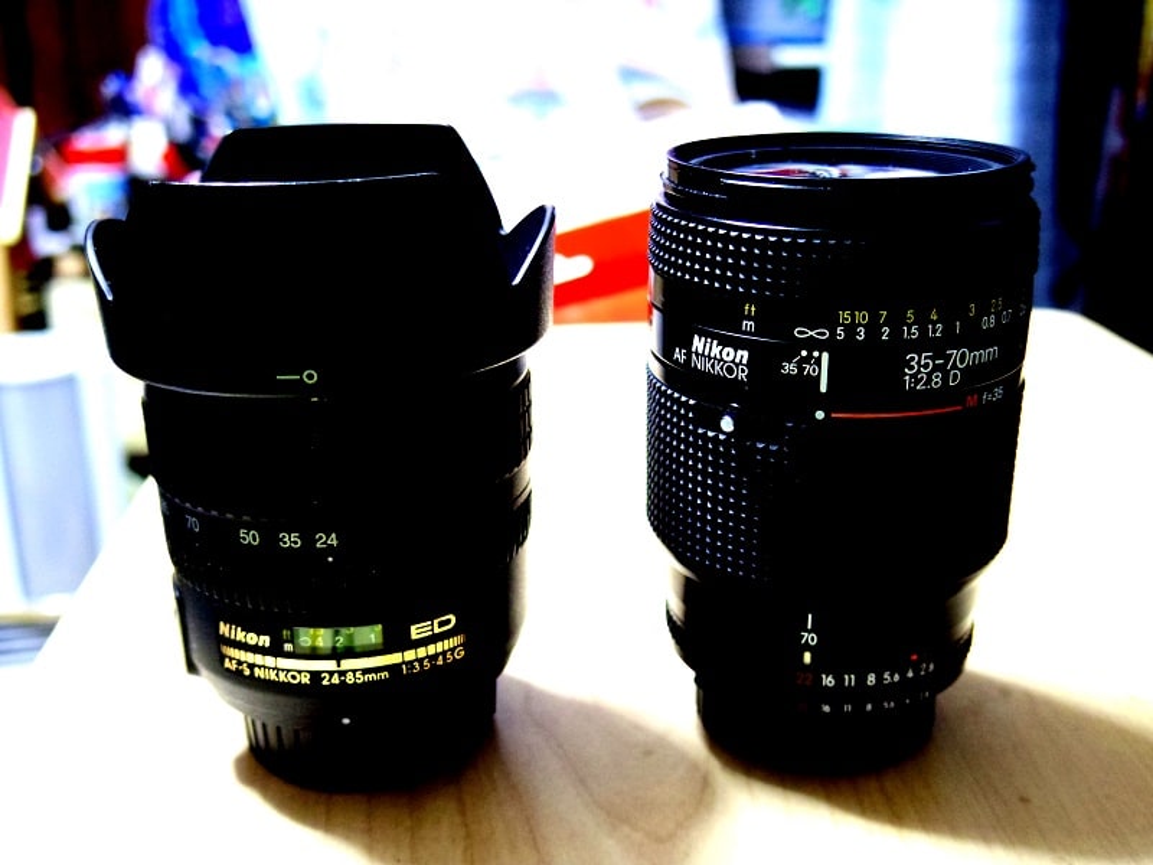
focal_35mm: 39
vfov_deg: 36.8
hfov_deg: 47.9
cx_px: 576
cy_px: 432
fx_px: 1299
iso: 1000
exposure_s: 1/60
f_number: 1.9
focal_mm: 8.5
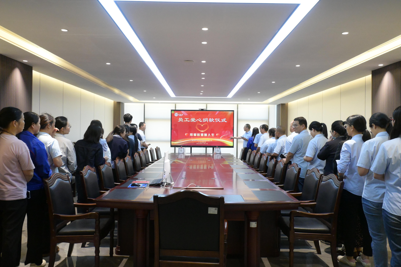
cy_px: 134
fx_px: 342
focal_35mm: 31
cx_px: 200
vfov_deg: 42.6
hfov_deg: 60.7
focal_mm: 20.5
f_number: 6.3
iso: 5000
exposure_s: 1/160
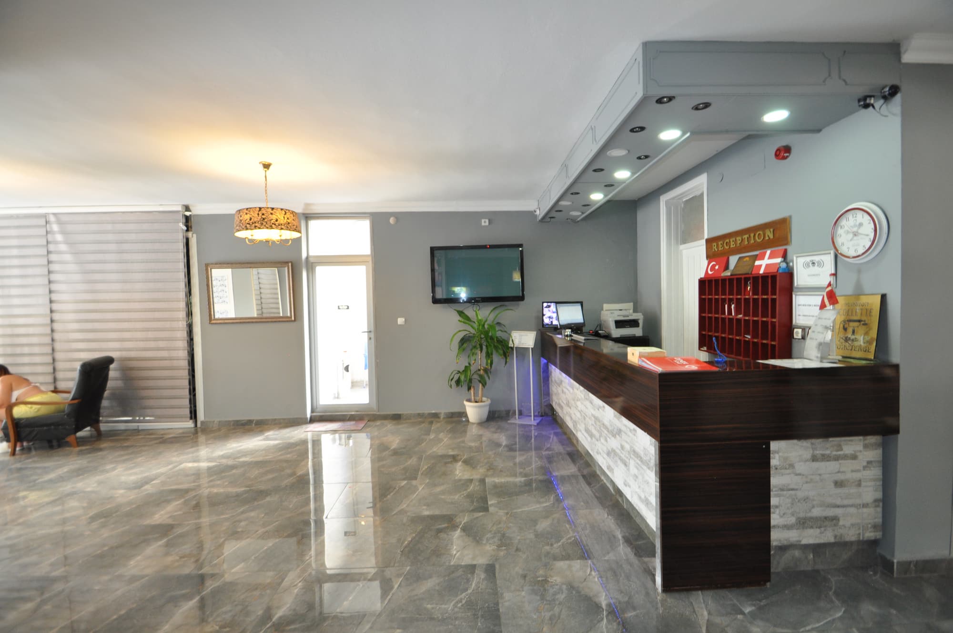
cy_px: 316
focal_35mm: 15
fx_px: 397
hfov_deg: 100.5
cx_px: 476
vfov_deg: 77.2
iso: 640
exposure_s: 1/30
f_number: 3.5
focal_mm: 10
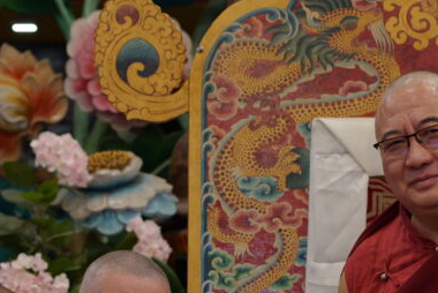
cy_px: 369
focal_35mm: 229
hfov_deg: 9.0
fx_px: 2788
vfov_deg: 6.0
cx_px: 284
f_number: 4
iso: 3200
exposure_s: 1/160
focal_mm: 85
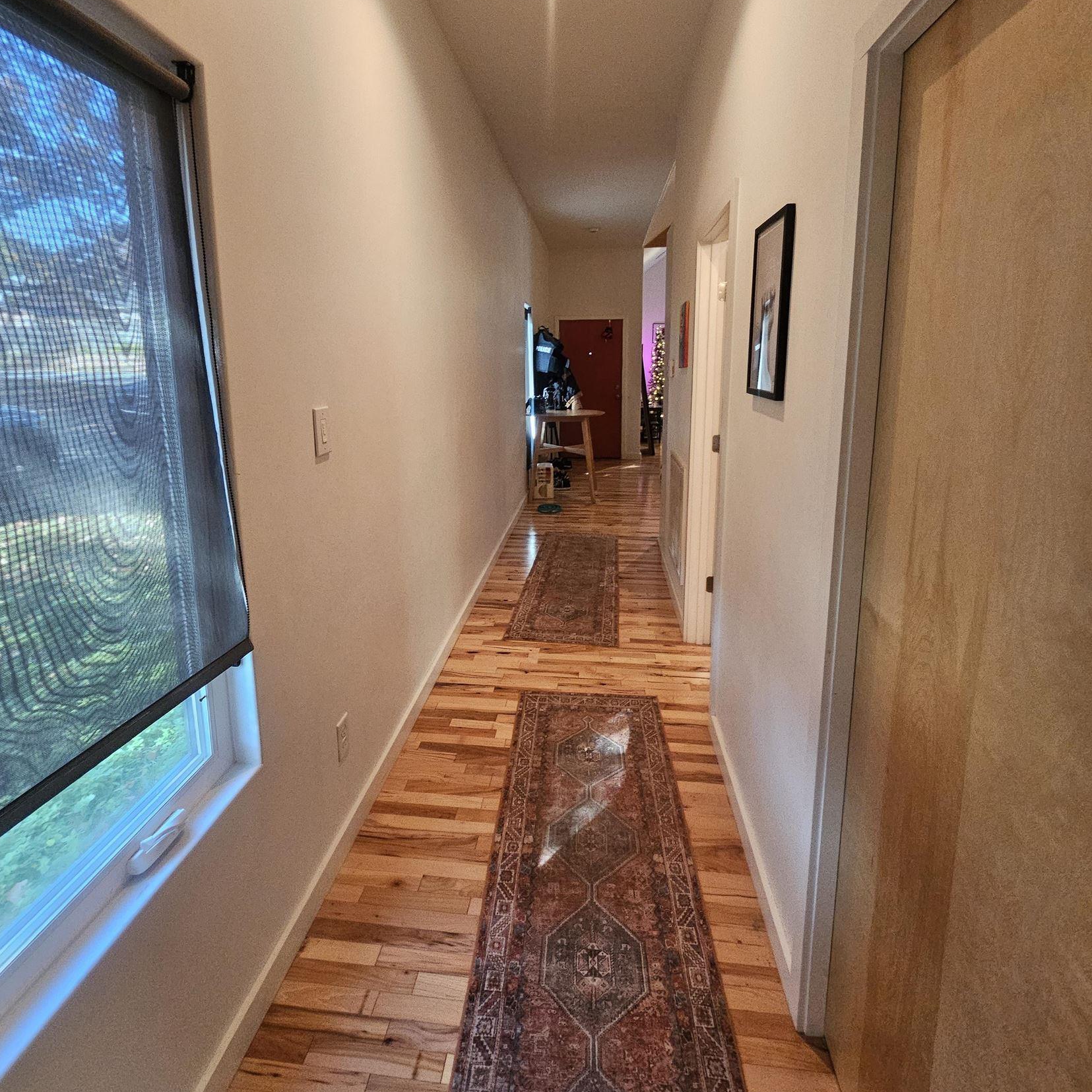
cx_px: 528
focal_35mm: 16
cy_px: 466
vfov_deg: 86.8
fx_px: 571
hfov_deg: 87.4
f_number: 2.2
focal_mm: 2.2
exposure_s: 1/40
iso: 320
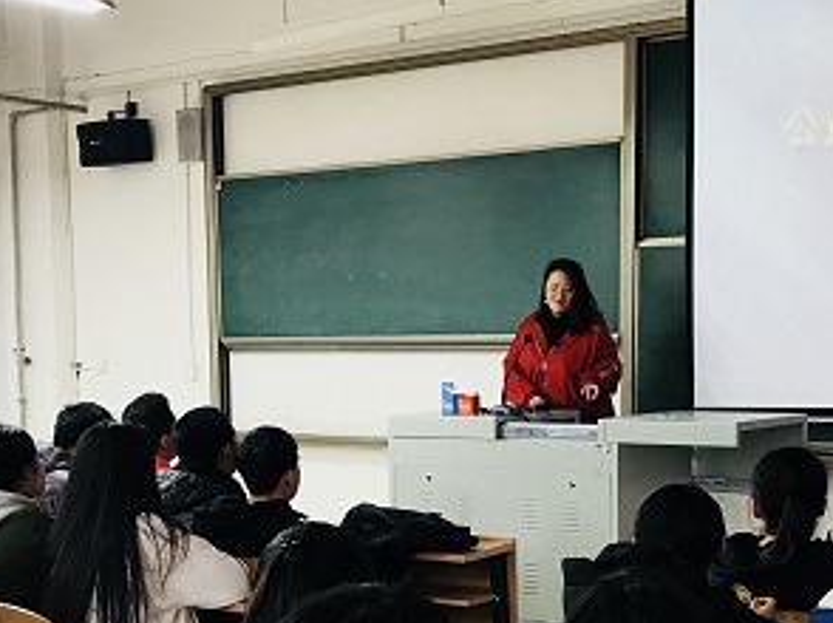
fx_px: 1467
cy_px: 518
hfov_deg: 31.6
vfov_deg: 23.6
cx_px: 484
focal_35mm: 61
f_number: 1.8
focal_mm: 3.99
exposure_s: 1/17
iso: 64
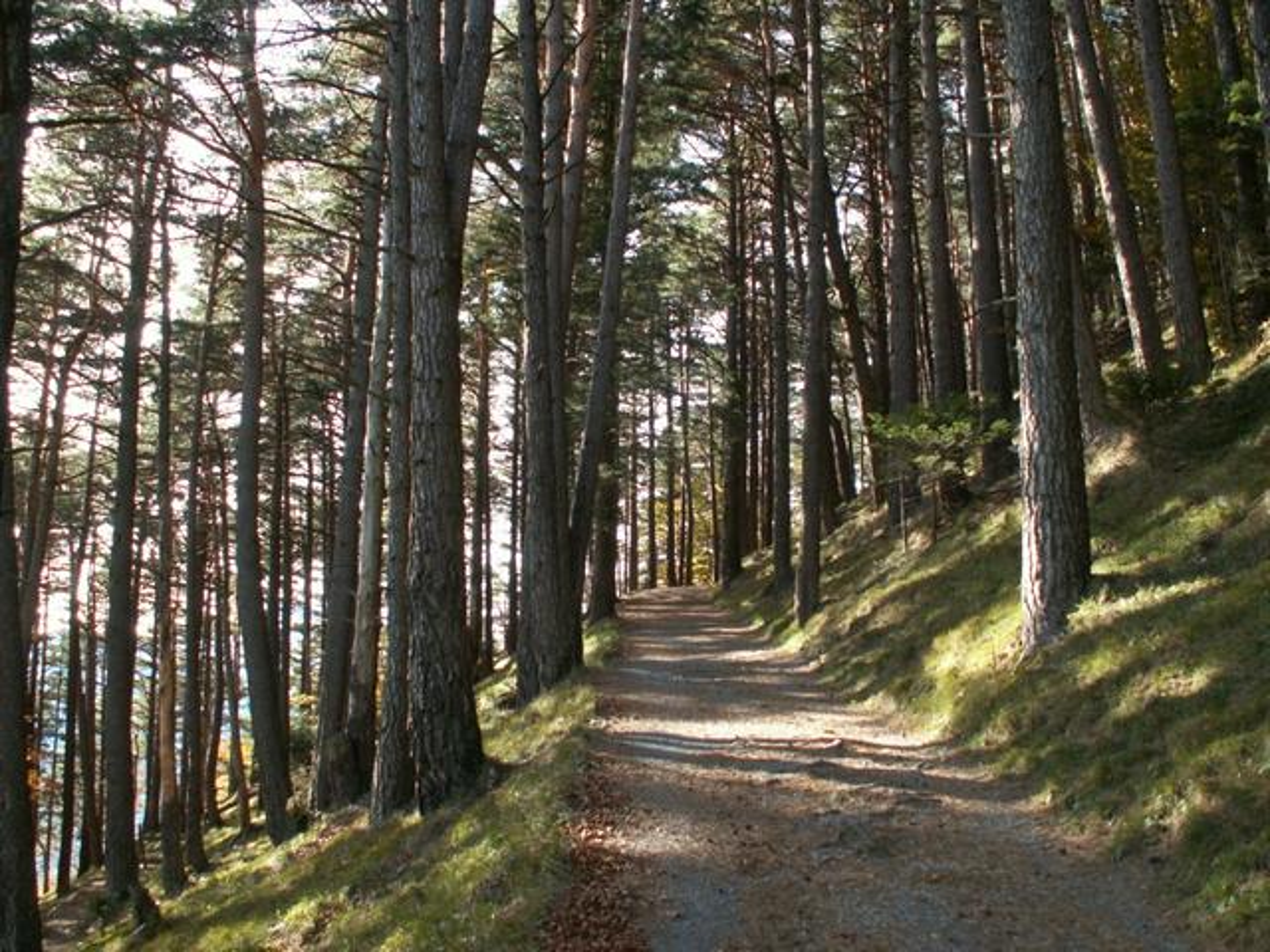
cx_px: 635
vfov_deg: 40.7
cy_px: 476
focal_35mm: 35
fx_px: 1284
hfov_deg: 52.6
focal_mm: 5.86
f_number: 2.8
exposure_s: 1/50
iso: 50
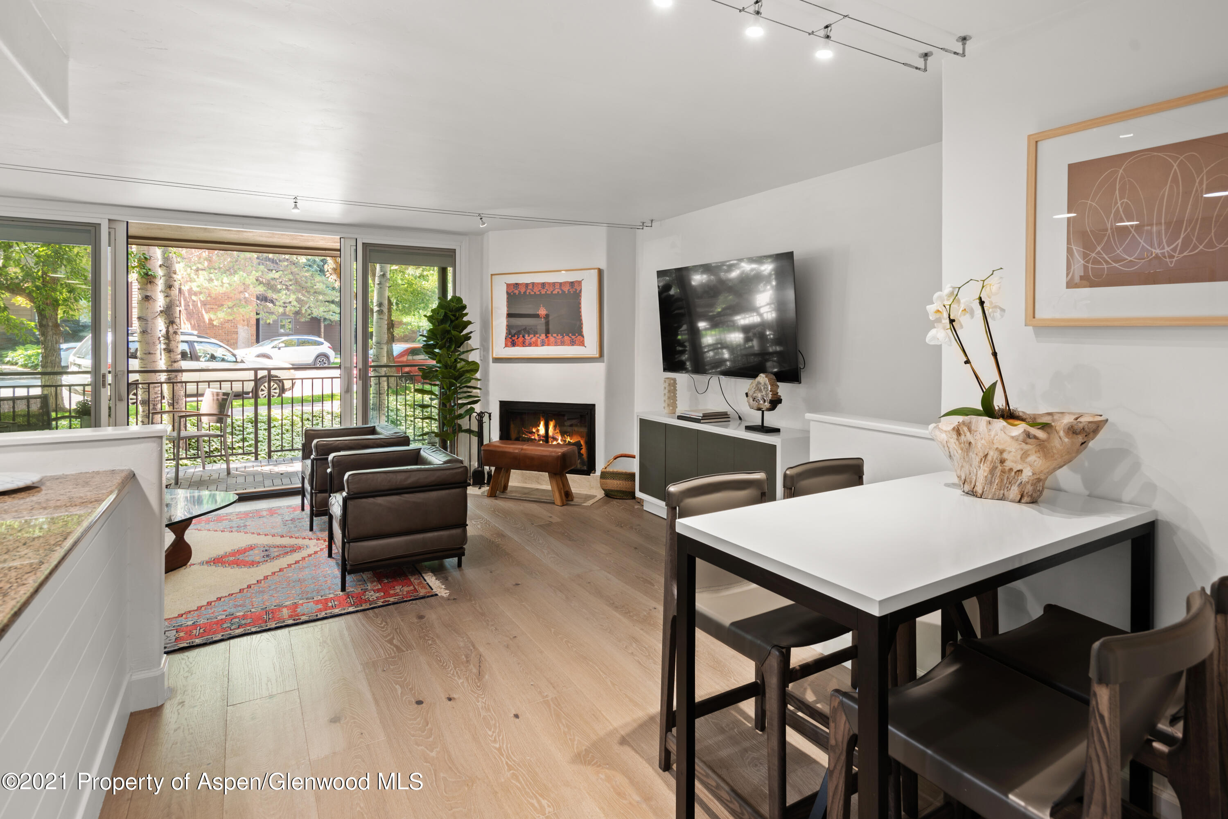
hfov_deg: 86.9
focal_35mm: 19
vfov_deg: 64.6
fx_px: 648
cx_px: 614
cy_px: 410
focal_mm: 19
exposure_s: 1.3
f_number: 7.1
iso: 100
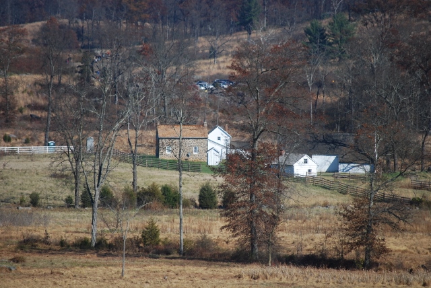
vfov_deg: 4.6
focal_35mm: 300
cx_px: 216
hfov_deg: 6.9
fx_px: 3595
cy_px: 144
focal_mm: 200
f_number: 5.6
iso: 200
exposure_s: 1/800
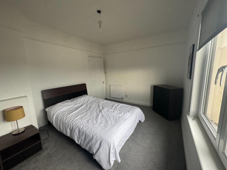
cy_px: 85
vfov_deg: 85.7
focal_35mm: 14
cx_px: 114
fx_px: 92
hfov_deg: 102.1
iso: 100
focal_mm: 2.22
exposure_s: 1/99
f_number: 2.2
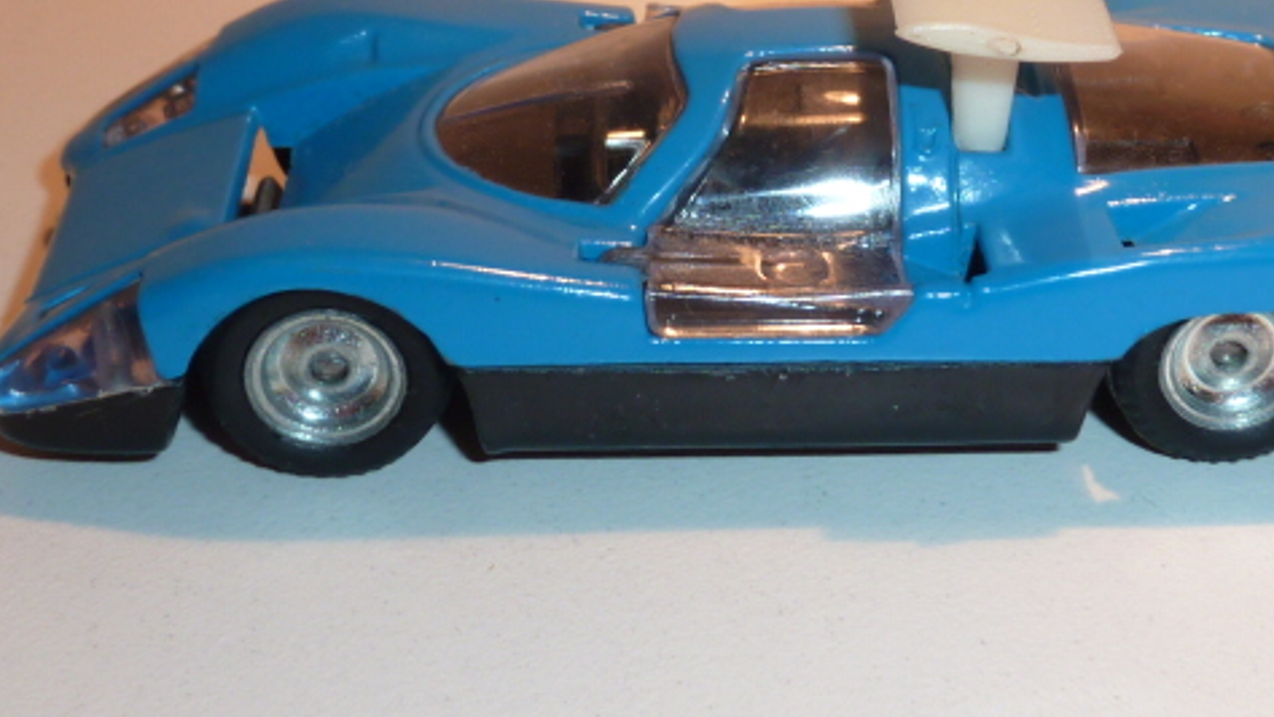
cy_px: 115
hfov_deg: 28.1
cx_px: 801
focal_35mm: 75
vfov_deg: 16.0
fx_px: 2534
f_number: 4
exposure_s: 1/30
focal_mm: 4.7
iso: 80
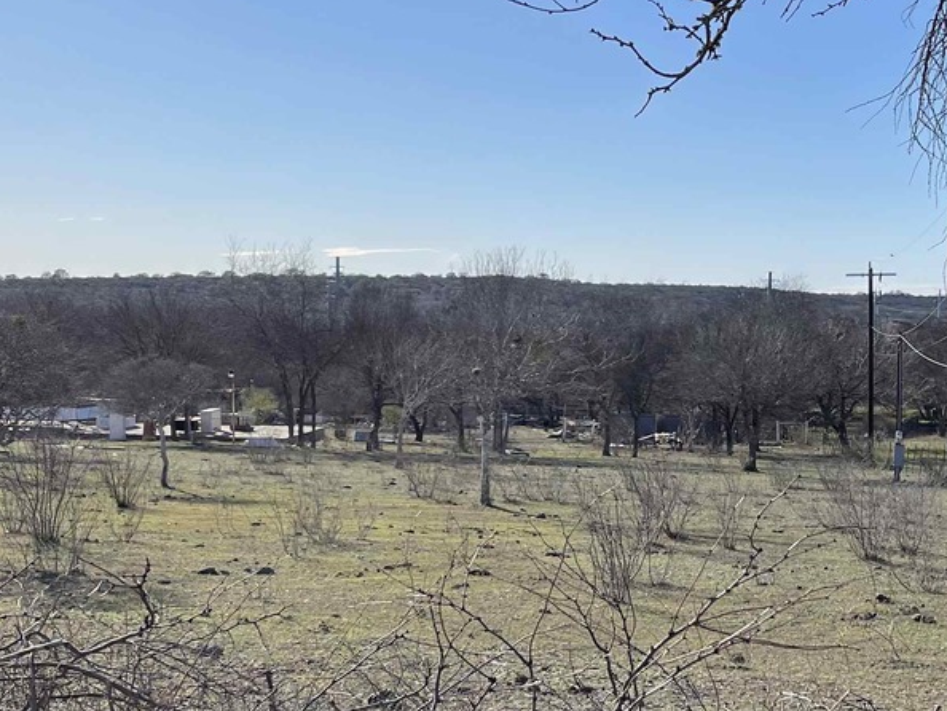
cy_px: 459
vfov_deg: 23.2
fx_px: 1724
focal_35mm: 63
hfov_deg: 30.4
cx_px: 673
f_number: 1.6
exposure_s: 1/4348
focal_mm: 5.1
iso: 32
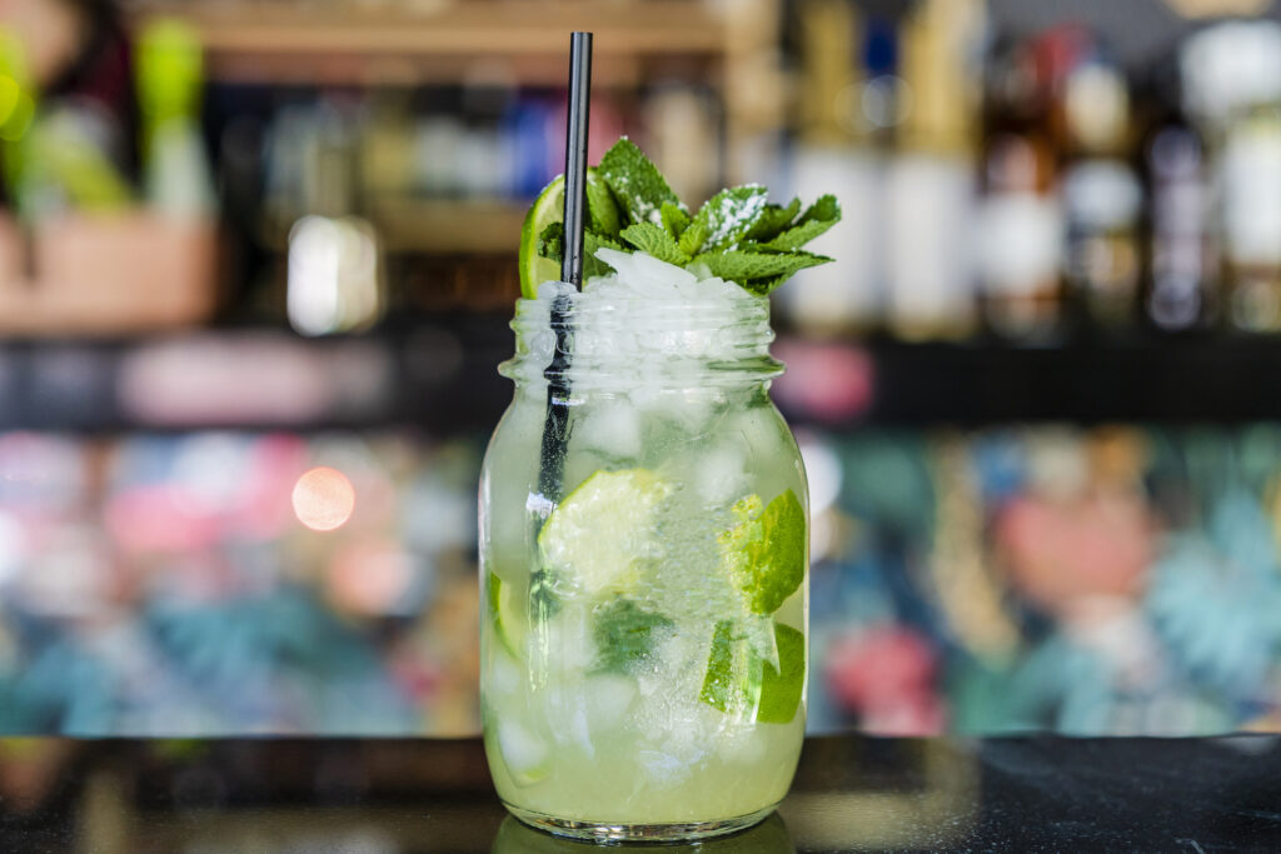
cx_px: 640
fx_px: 1957
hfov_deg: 36.2
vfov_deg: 24.6
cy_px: 427
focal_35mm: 55
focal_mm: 55
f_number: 3.2
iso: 640
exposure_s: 1/125
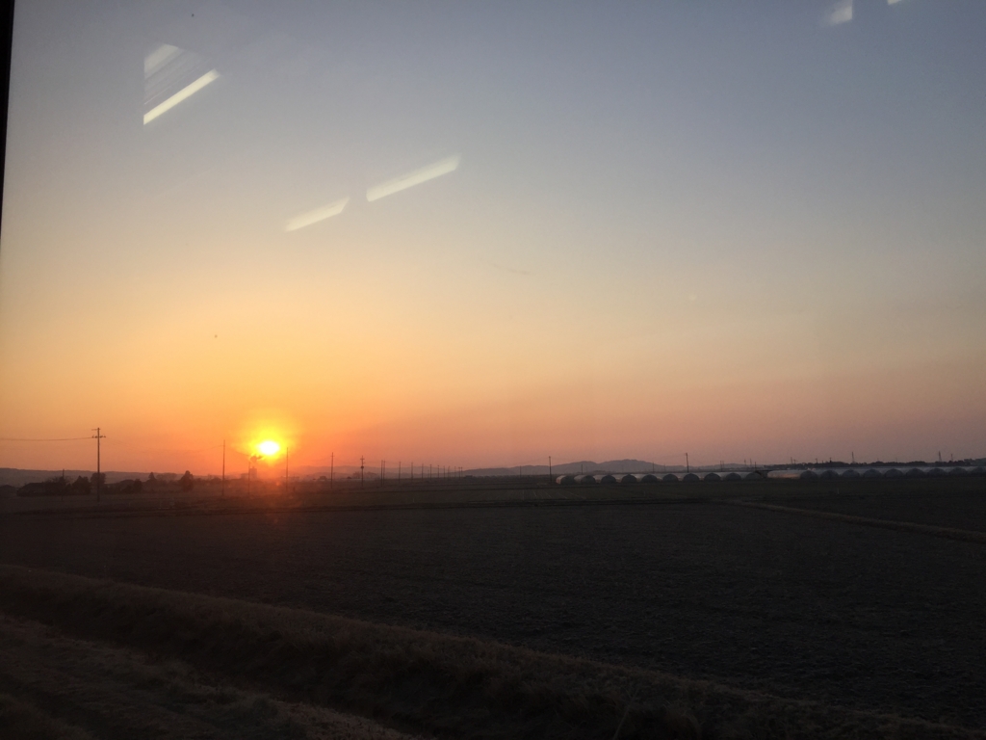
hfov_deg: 61.7
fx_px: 826
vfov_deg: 48.2
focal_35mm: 29
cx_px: 493
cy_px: 370
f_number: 2.2
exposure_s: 1/775
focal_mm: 4.15
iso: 32
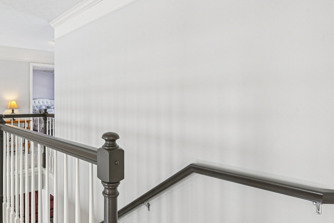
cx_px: 92
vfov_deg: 51.2
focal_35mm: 25
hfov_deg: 67.9
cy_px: 102
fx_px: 232
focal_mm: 16
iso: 100
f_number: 8
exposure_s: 1/20
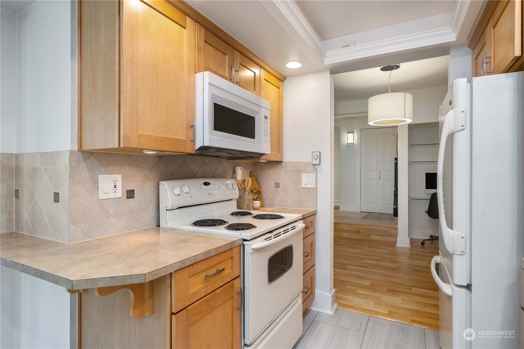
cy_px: 174
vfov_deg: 67.4
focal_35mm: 18
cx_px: 262
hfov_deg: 90.0
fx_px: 262
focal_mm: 18
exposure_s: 1/30
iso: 640
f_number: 5.6
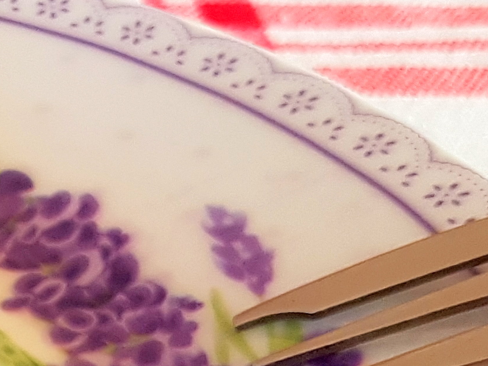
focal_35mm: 126
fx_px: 1776
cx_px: -344
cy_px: 563
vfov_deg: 11.3
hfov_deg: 14.1
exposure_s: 1/50
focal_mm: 4.2
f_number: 1.7
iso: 125
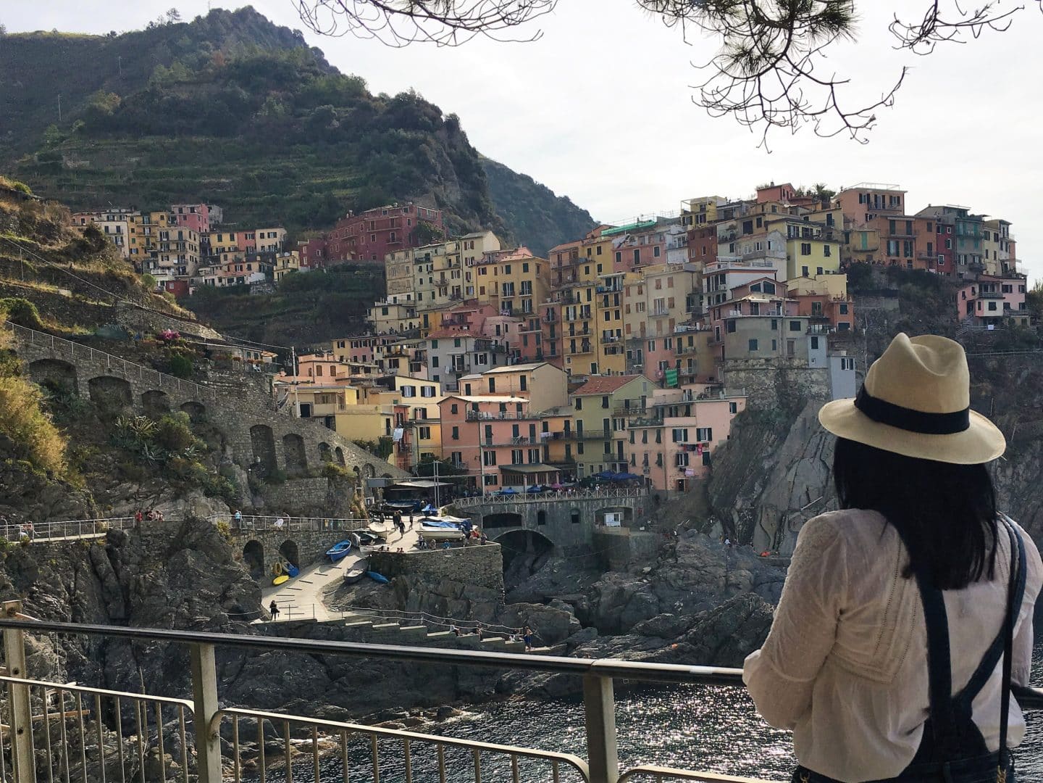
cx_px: 522
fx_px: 874
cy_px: 392
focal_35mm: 29
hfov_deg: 61.7
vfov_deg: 48.2
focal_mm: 4.15
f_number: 2.2
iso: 25
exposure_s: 1/2849
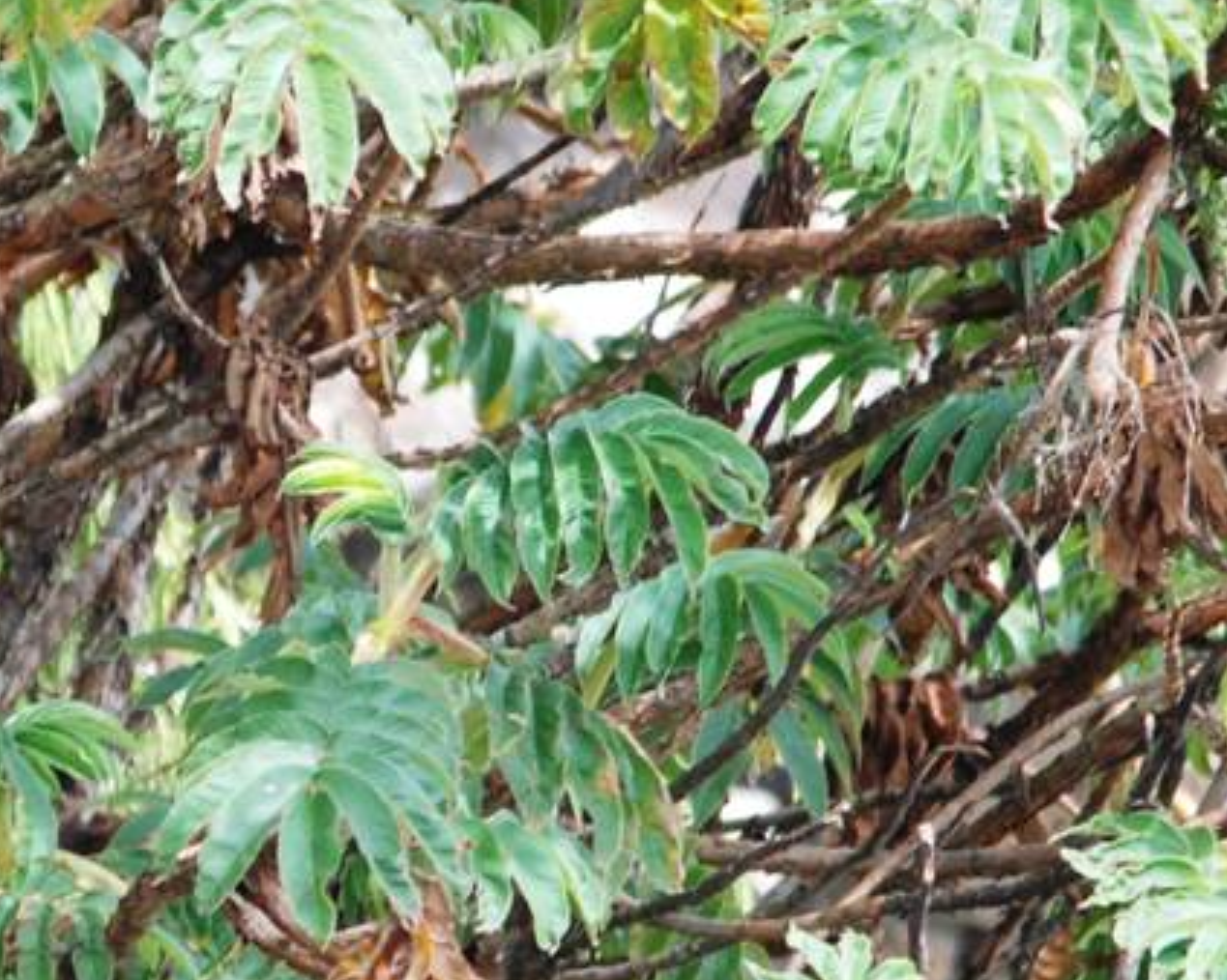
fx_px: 96733
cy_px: 686
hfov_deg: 0.7
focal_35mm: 2665
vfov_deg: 0.6
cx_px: 212
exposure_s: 1/125
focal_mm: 500
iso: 400
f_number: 6.3
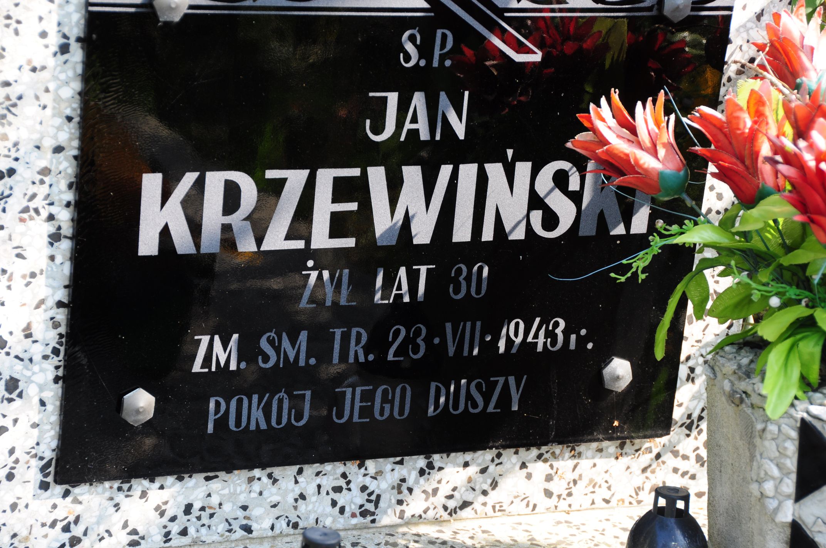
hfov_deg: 17.1
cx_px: 413
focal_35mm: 120
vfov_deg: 11.4
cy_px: 274
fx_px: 2750
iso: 250
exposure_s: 1/100
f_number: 7.1
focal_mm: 80
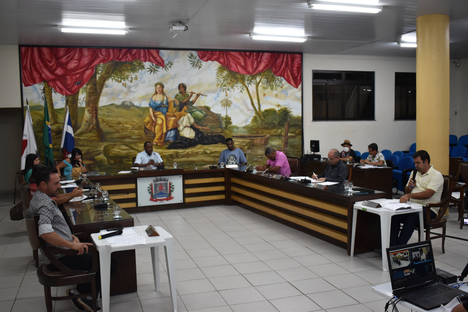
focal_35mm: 34
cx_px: 234
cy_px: 156
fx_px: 448
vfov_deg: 38.4
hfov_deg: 55.1
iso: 800
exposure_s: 1/80
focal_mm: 23
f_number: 4.5
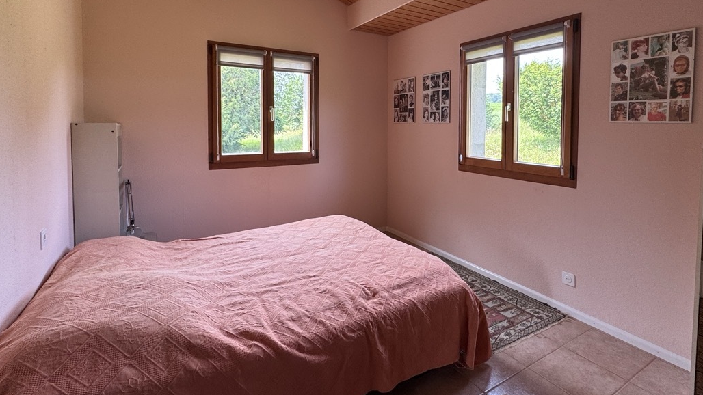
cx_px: 376
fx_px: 354
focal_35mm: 19
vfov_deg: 57.3
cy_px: 137
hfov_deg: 89.4
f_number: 2.2
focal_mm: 2.22
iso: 100
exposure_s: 1/99
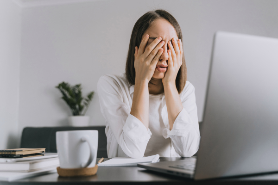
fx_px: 286
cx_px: 139
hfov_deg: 51.9
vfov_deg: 35.9
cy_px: 92
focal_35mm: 37
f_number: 2.8
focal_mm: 37
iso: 320
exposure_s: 1/100
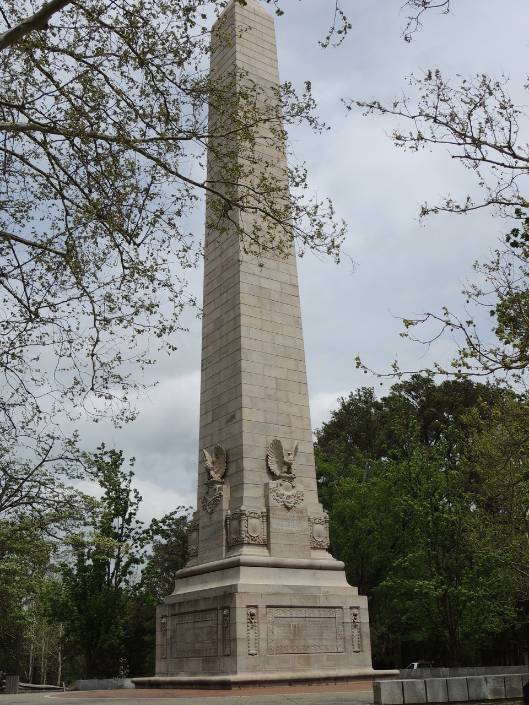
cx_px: 264
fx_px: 815
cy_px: 352
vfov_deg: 46.8
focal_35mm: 40
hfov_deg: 36.0
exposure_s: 1/1250
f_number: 4.7
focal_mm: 7.1
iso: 100
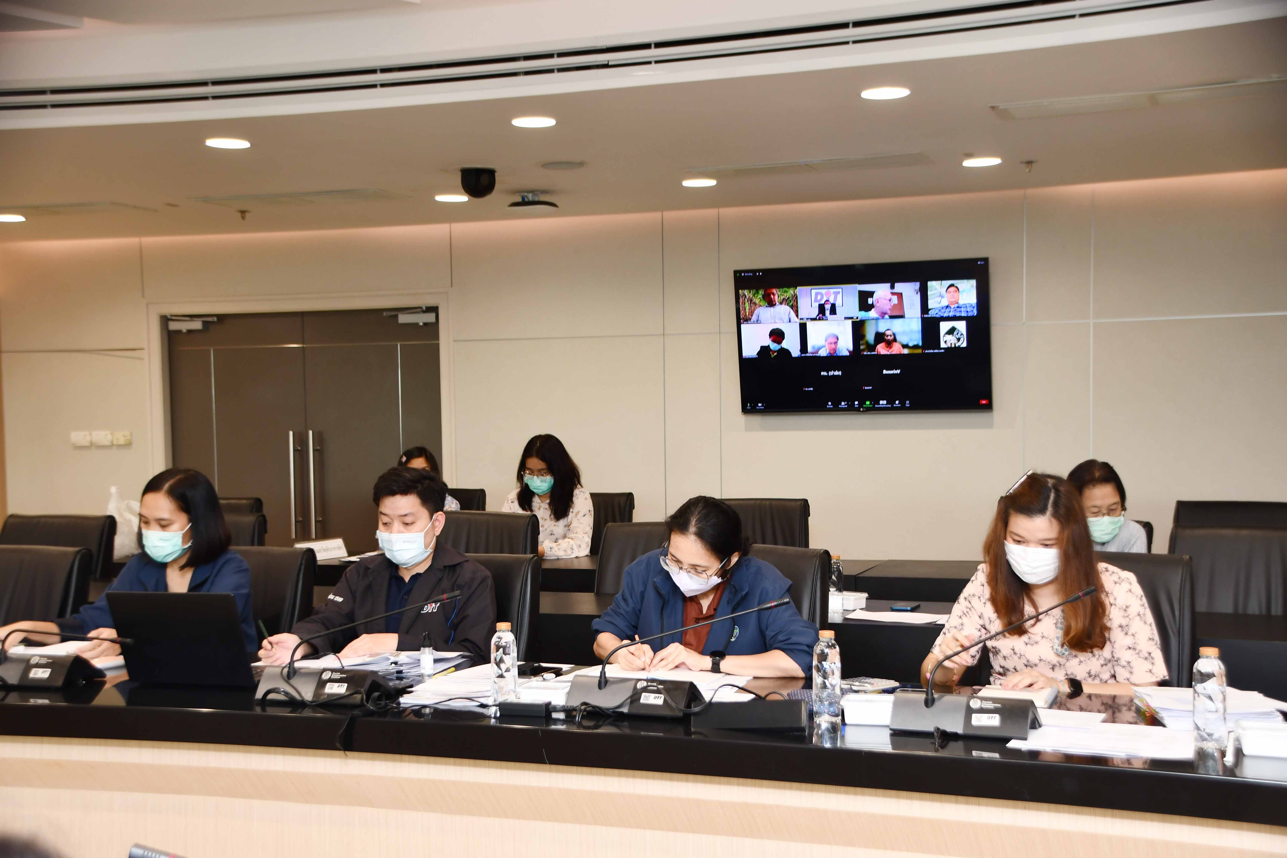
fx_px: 1716
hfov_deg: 41.1
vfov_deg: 28.1
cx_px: 644
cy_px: 429
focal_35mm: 48
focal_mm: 32
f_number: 4.2
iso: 400
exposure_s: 1/60
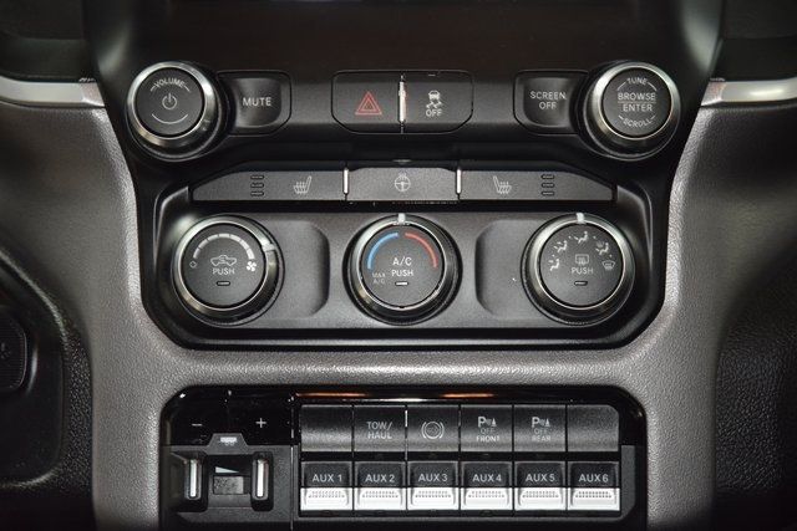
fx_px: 2325
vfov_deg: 13.0
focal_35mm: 105
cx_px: 398
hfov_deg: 19.5
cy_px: 266
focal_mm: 70
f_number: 4.5
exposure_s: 1/25
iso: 1800
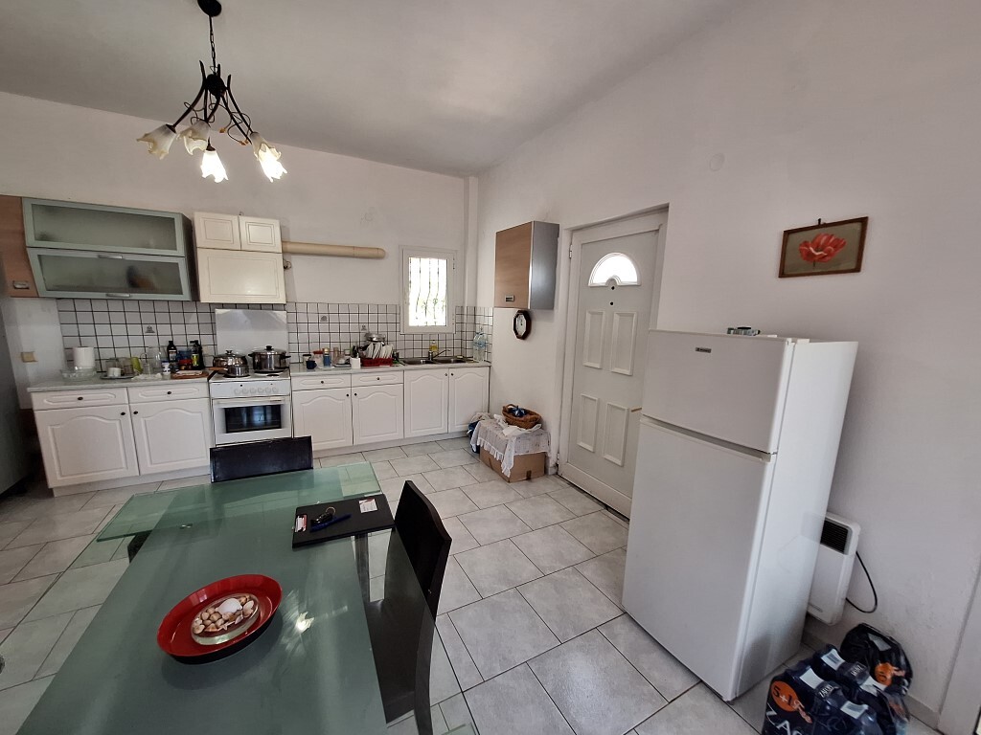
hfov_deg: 106.2
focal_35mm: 13
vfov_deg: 89.9
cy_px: 368
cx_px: 490
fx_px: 368
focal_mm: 1.74
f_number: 2.2
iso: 160
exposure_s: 1/50
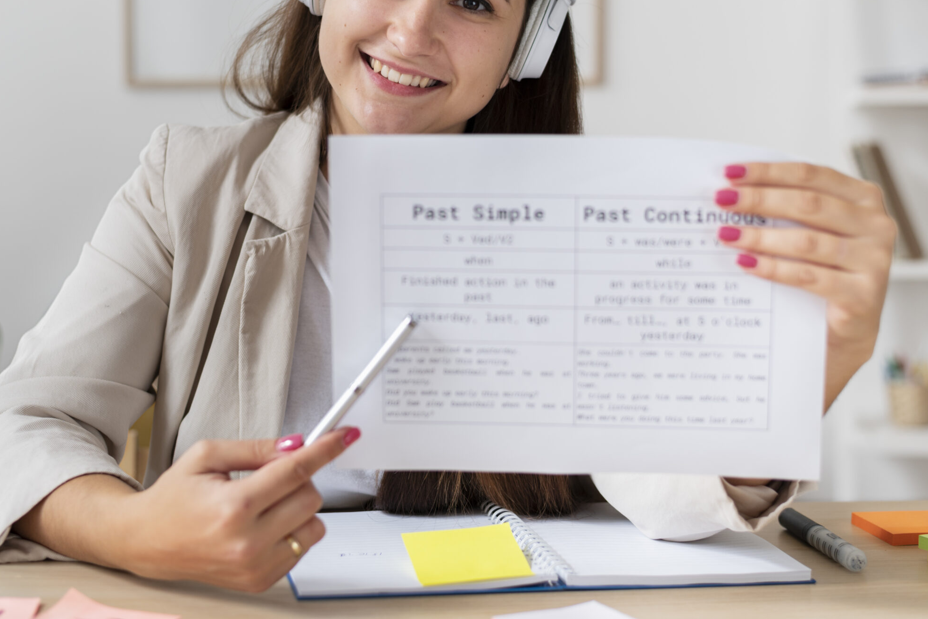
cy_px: 218
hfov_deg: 31.0
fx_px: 1675
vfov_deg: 20.9
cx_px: 435
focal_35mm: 65
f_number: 2.2
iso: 400
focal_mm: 50
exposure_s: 1/160
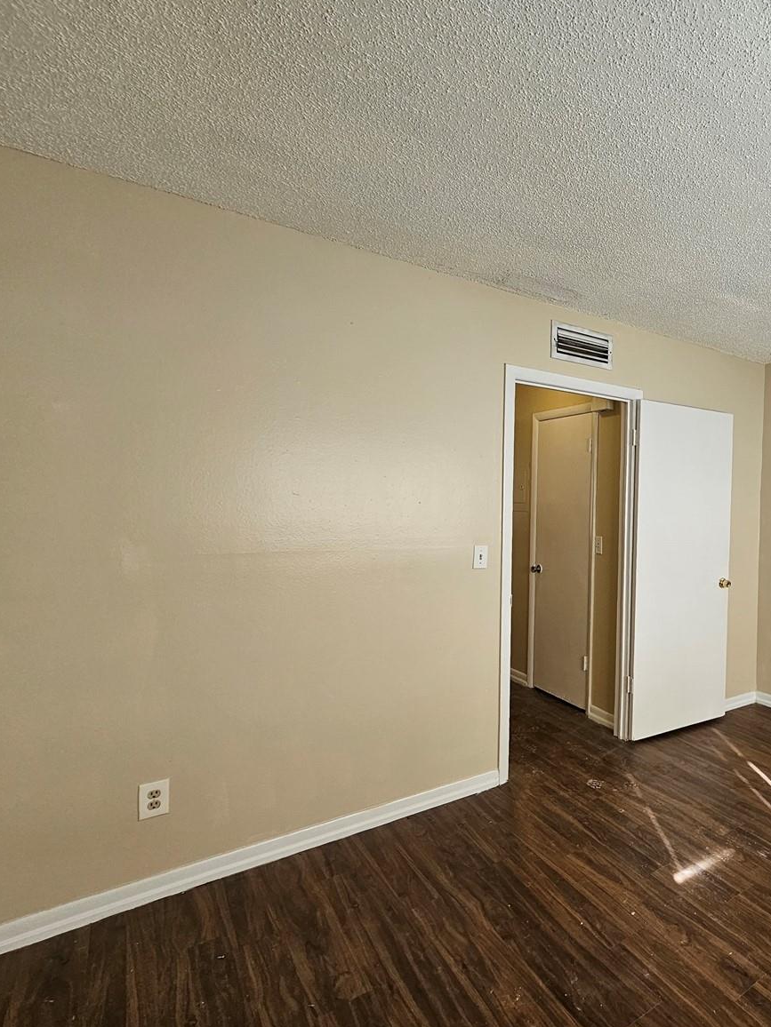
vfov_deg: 87.8
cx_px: 678
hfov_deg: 61.6
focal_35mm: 18
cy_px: 512
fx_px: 535
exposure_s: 1/100
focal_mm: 2.2
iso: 125
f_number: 2.2
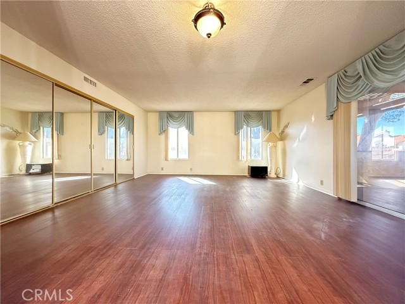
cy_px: 152
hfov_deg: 102.1
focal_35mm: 14
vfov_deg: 85.7
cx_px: 202
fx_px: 164
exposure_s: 1/60
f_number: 2.2
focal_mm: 2.22
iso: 800
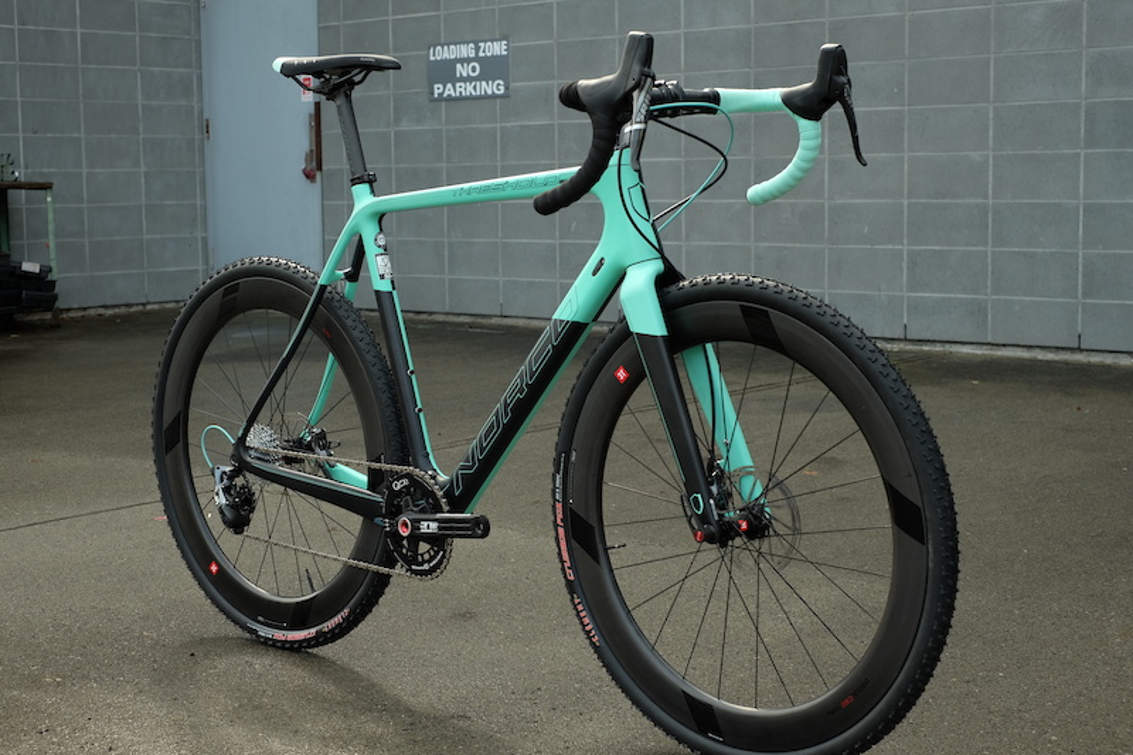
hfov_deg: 37.5
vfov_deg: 25.5
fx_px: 1668
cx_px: 566
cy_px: 378
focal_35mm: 53
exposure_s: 1/250
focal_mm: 35
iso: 320
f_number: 5.6
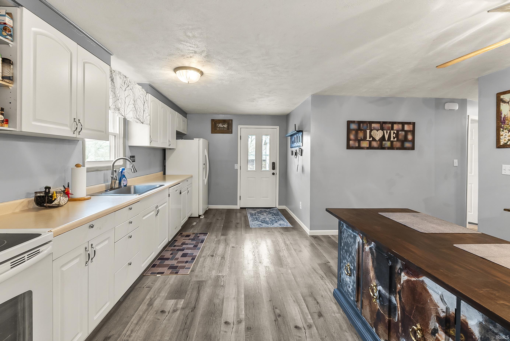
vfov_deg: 77.4
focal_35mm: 15
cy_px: 170
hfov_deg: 100.4
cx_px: 255
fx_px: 213
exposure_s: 2
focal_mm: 10
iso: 100
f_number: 8
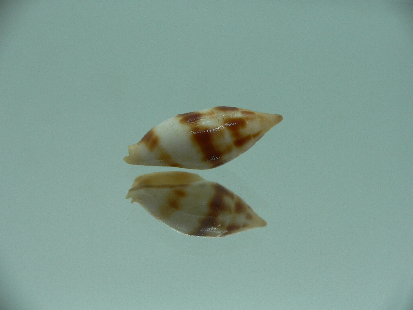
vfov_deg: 40.7
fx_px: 418
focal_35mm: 35
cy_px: 155
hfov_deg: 52.6
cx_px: 206
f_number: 2.8
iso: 80
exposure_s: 1/80
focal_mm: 4.6
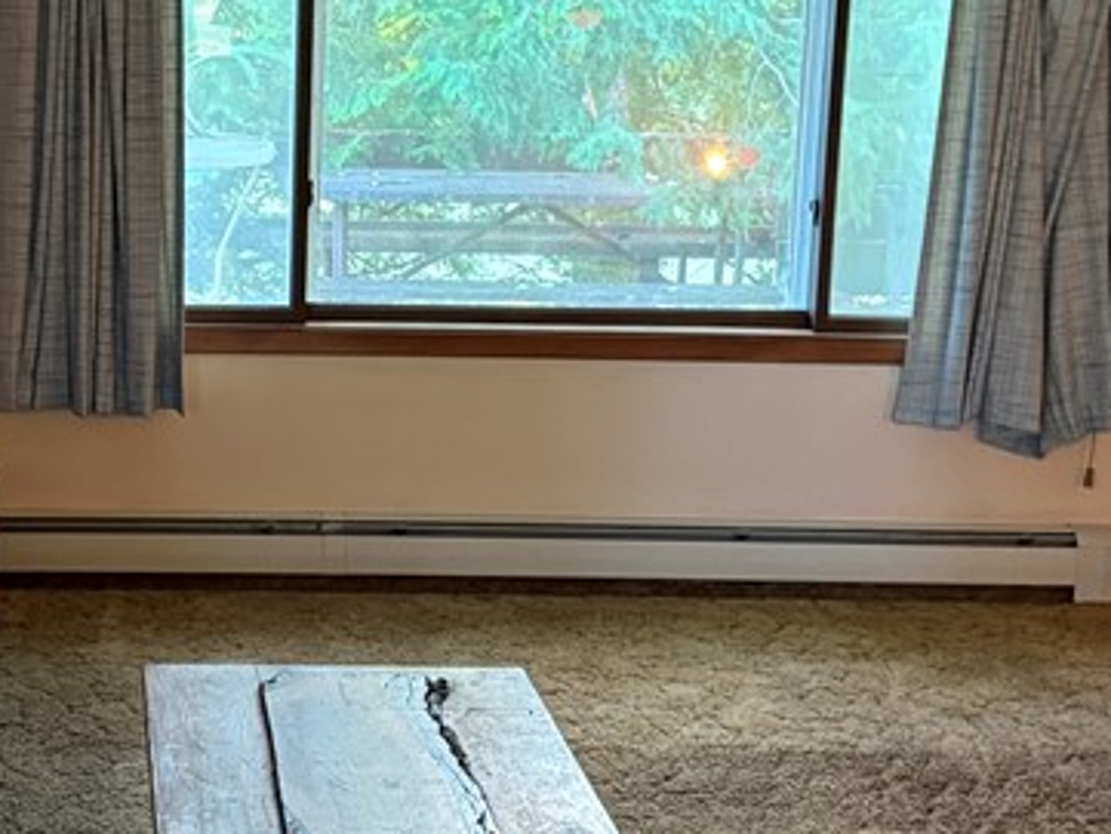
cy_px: 286
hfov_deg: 28.0
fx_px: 2183
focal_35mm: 68
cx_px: 234
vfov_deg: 21.6
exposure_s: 1/60
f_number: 1.78
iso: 800
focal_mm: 6.76
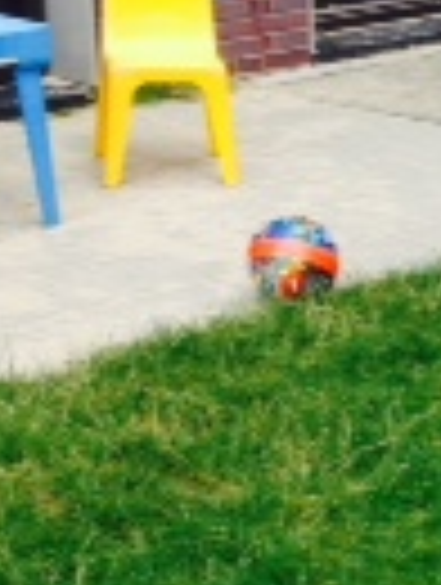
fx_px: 2912
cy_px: 310
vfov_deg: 11.5
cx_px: 846
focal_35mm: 172
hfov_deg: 8.3
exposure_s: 1/218
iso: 50
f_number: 2.4
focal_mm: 4.28
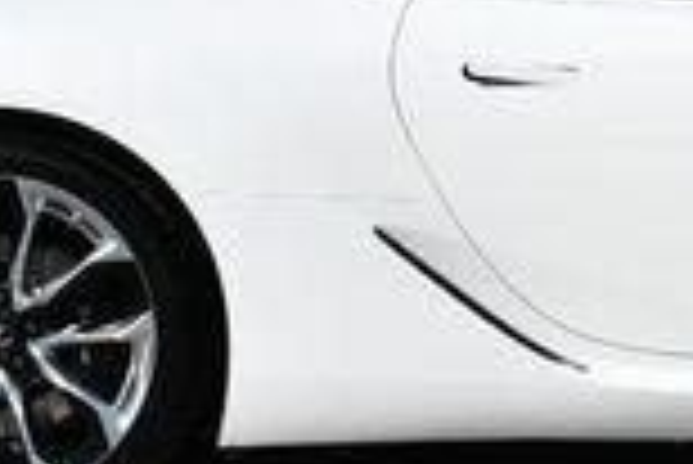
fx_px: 5588
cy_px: -216
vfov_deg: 4.7
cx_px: 891
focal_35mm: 290
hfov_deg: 7.0
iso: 100
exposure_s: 1/400
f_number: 10
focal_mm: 35
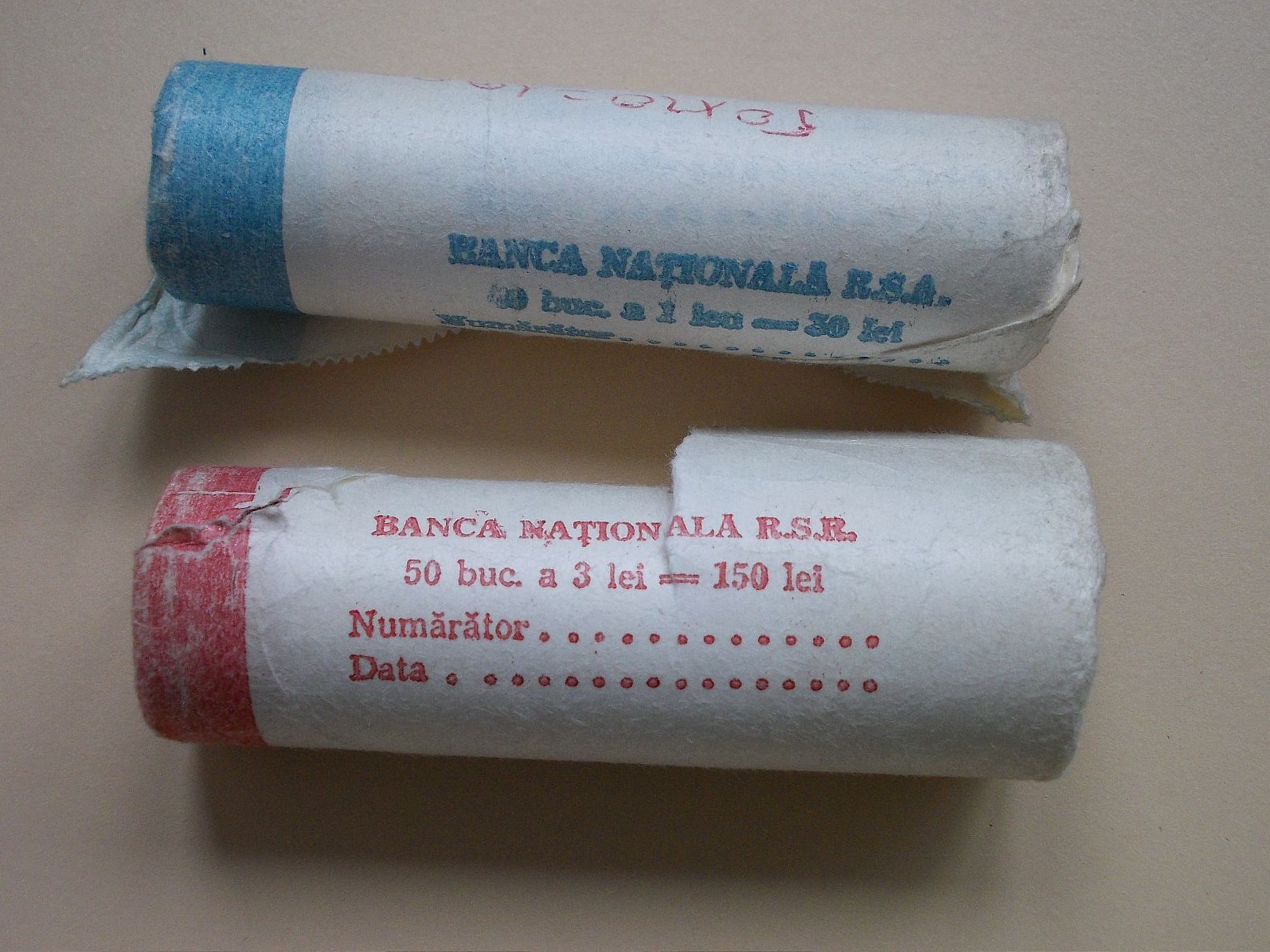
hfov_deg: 42.9
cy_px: 466
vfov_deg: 32.9
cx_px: 627
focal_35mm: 44
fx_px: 1614
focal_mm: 6.1
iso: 125
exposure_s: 1/30
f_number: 3.3
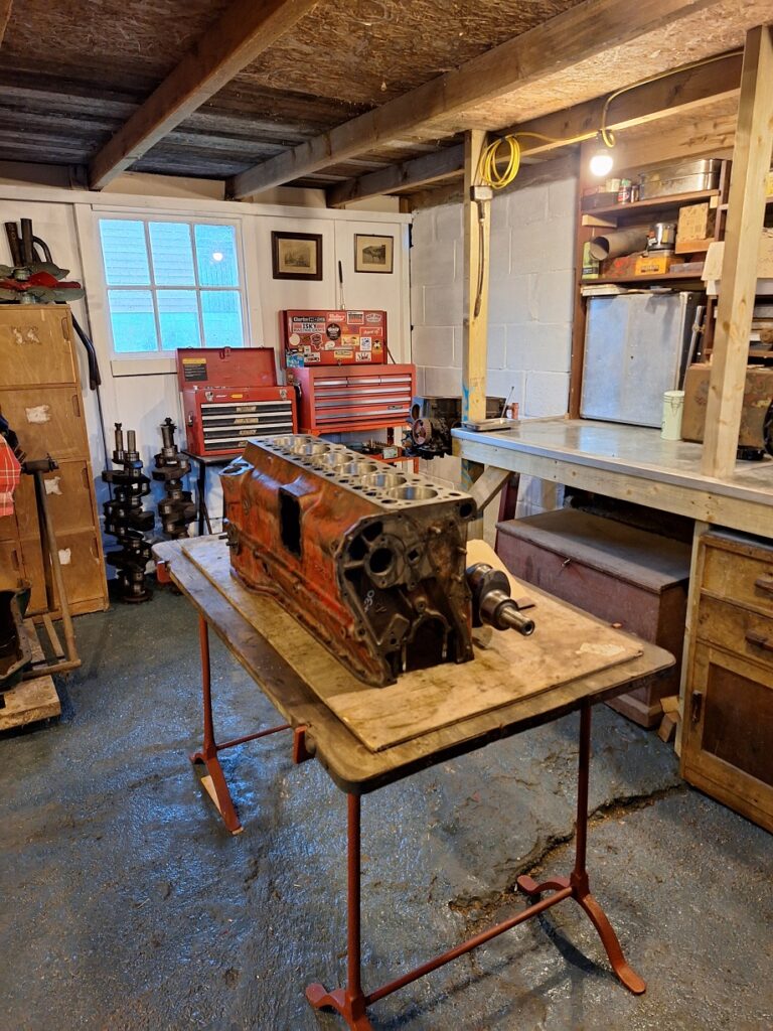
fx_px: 685
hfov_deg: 58.9
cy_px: 516
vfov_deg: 73.9
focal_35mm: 23
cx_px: 386
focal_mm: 5.54
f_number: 1.8
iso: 200
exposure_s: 1/33
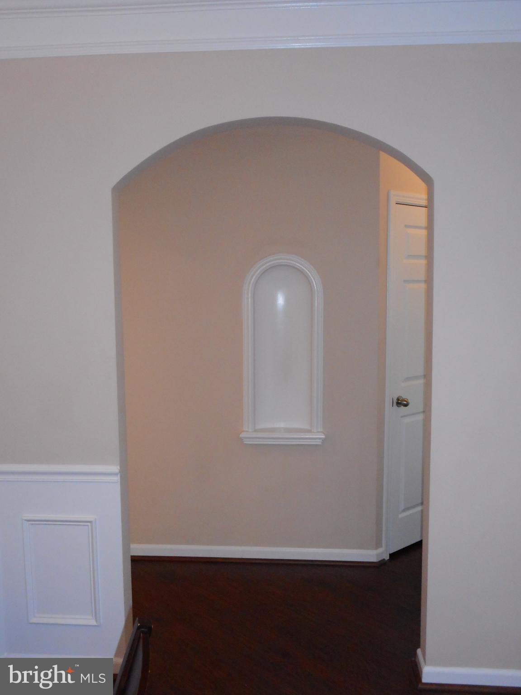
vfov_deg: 54.0
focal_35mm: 34
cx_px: 260
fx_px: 682
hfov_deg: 41.8
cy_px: 348
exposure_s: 1/30
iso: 400
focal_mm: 6
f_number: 4.2
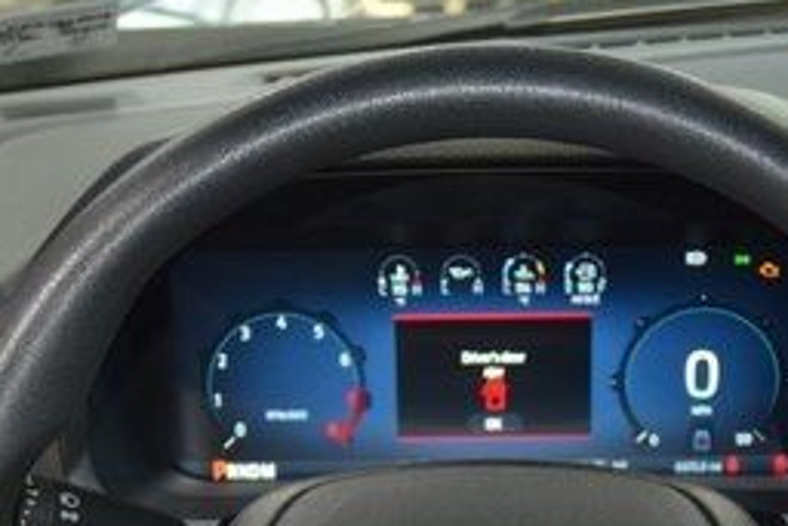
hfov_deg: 20.1
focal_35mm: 101
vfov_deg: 13.2
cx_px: 489
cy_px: 626
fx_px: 2217
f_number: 3.8
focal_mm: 27
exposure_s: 1/60
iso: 1600
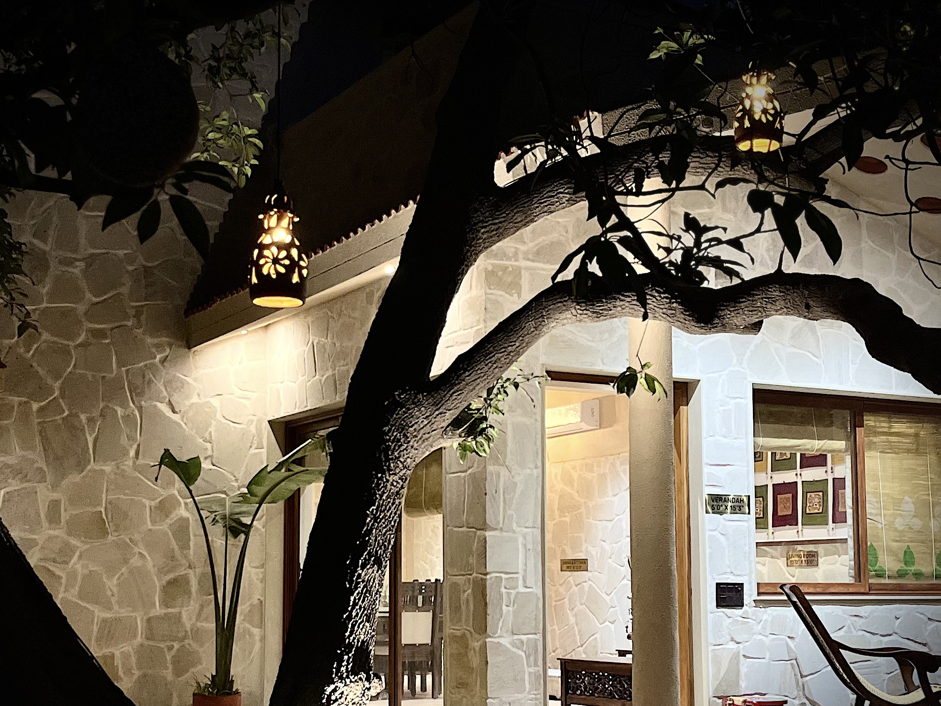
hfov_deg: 34.9
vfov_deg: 26.5
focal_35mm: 55
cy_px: 440
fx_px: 1495
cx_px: 432
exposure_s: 1/50
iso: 250
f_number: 1.6
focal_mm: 5.1
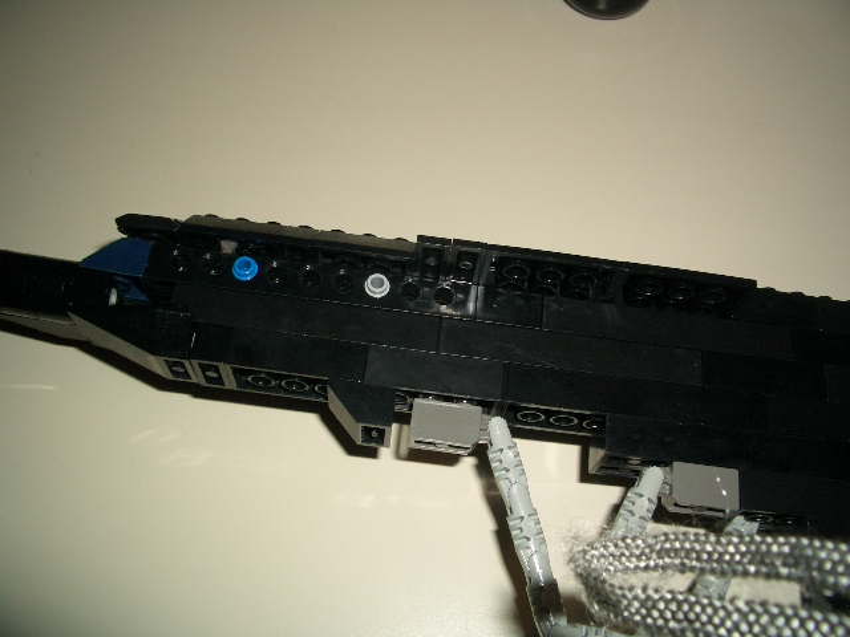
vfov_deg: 40.7
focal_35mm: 35
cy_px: 318
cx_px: 425
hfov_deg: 52.6
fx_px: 859
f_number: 4.3
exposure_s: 1/60
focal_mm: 5.8
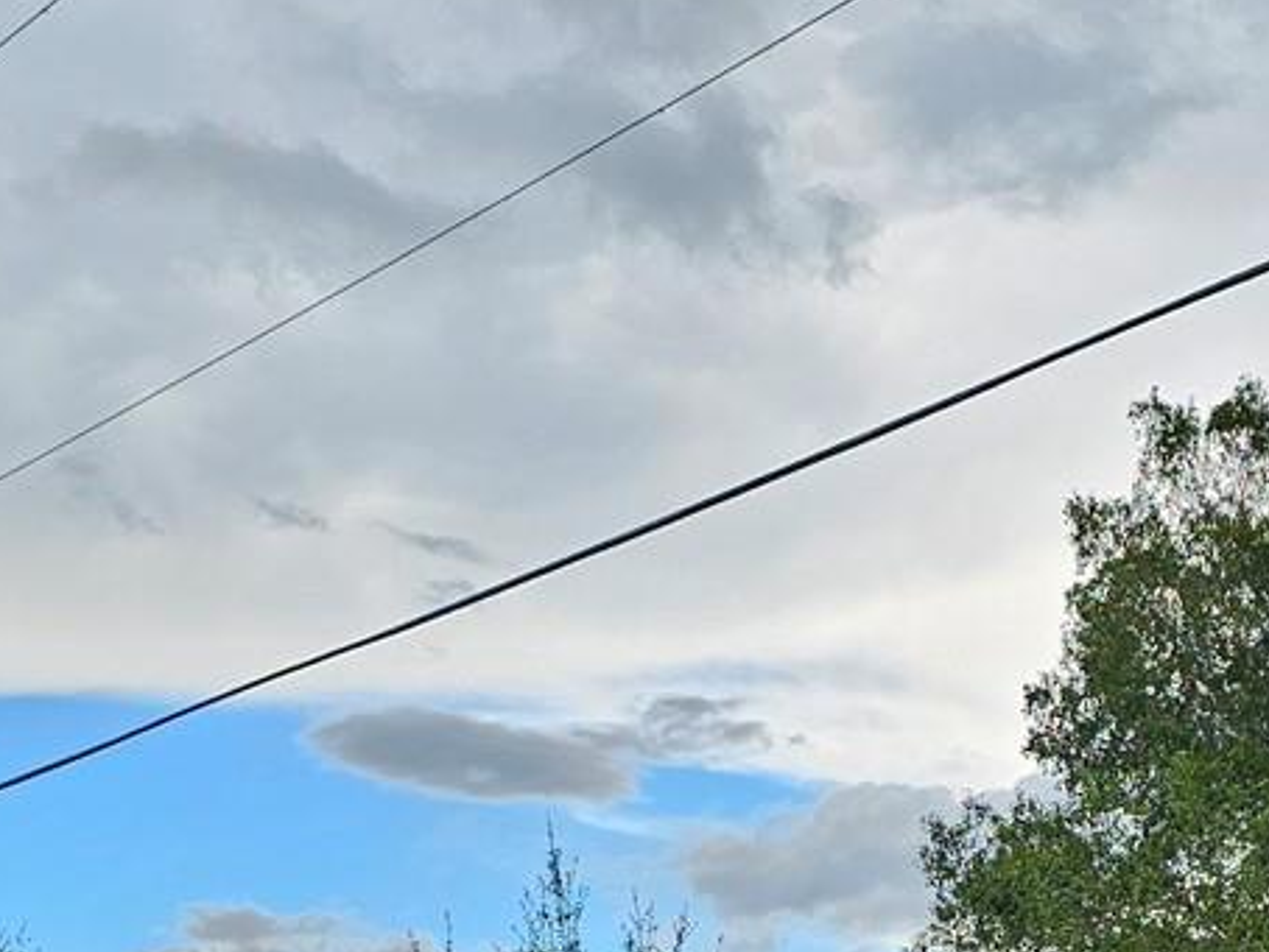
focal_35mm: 81
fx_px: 2971
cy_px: 1295
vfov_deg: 17.0
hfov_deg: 23.7
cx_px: 1015
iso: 10
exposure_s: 1/134
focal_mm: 6.3
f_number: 1.7
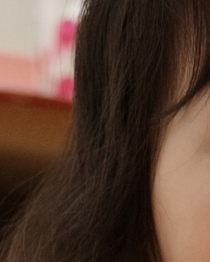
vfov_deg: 6.3
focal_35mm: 276
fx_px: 2143
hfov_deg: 5.6
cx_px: 195
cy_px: 860
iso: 1250
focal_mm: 26
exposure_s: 1/40
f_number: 2.8
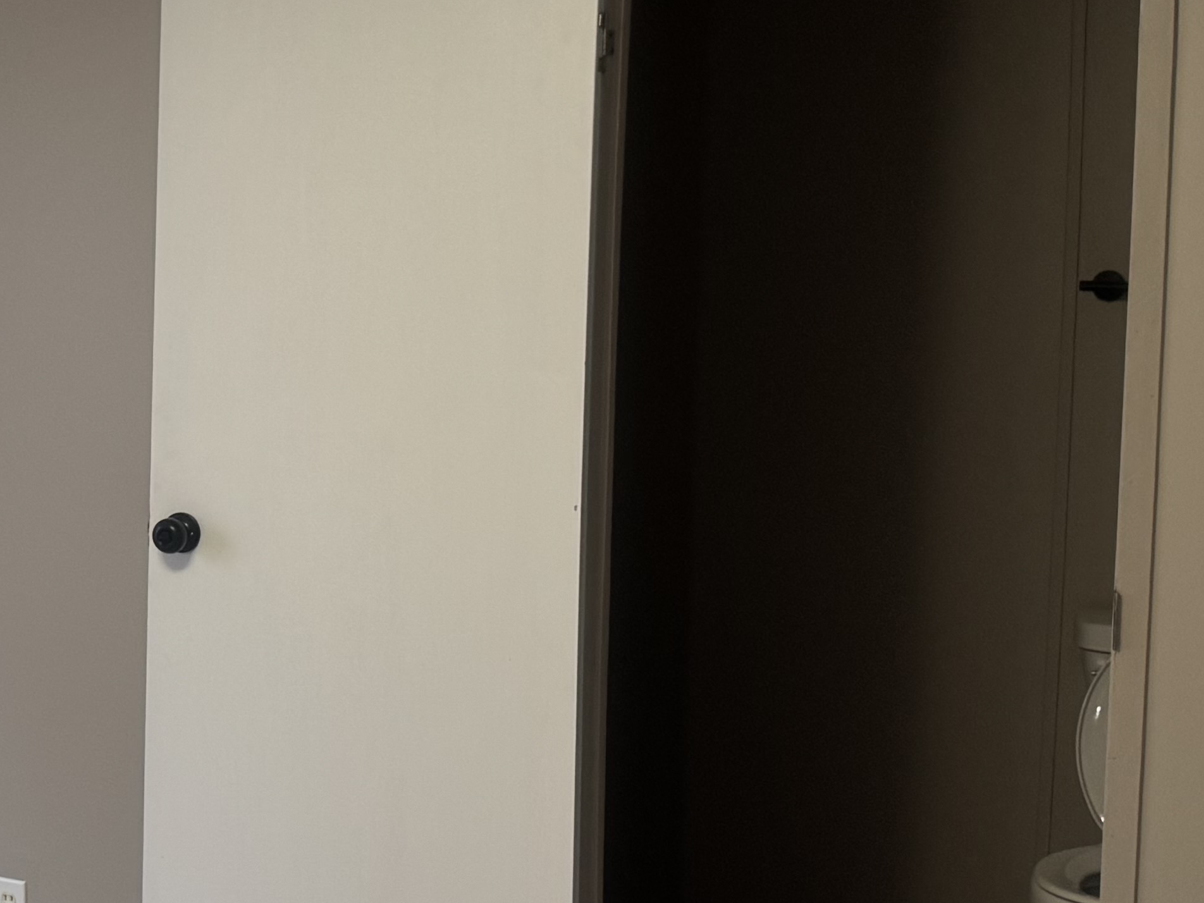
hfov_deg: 25.5
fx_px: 2504
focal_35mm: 72
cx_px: -50
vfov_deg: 20.4
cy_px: 329
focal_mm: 6.76
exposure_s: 1/60
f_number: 1.78
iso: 125
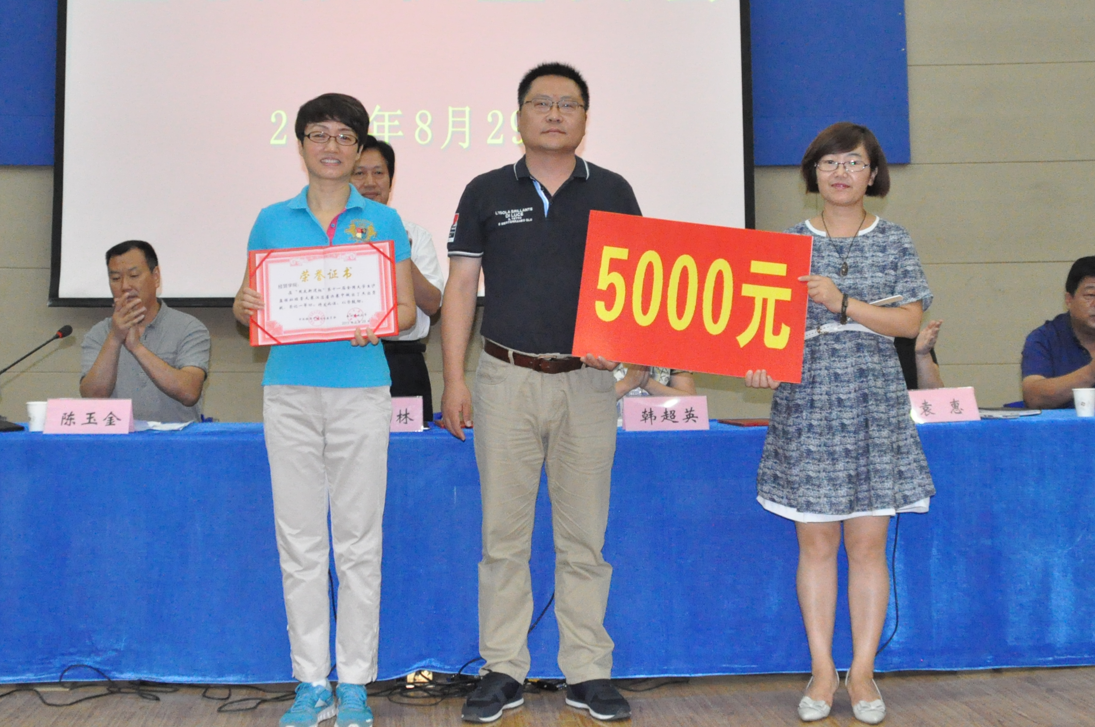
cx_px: 539
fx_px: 1367
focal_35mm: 45
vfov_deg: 29.3
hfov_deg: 43.6
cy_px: 182
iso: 3200
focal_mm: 18
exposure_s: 1/60
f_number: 5
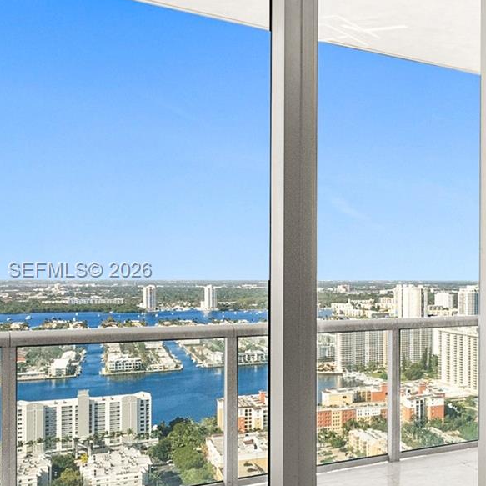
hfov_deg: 33.7
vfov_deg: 40.0
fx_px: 667
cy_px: 271
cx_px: 559
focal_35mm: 42
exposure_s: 1/250
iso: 400
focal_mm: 12
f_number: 8
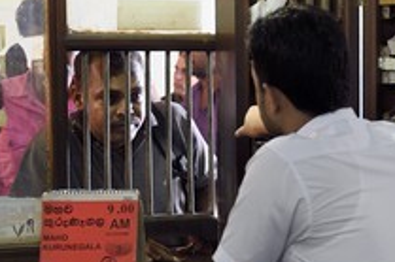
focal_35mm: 141
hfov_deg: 14.6
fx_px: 1546
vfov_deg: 9.7
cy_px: 162
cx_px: 242
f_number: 5
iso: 1600
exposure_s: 1/30
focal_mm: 70
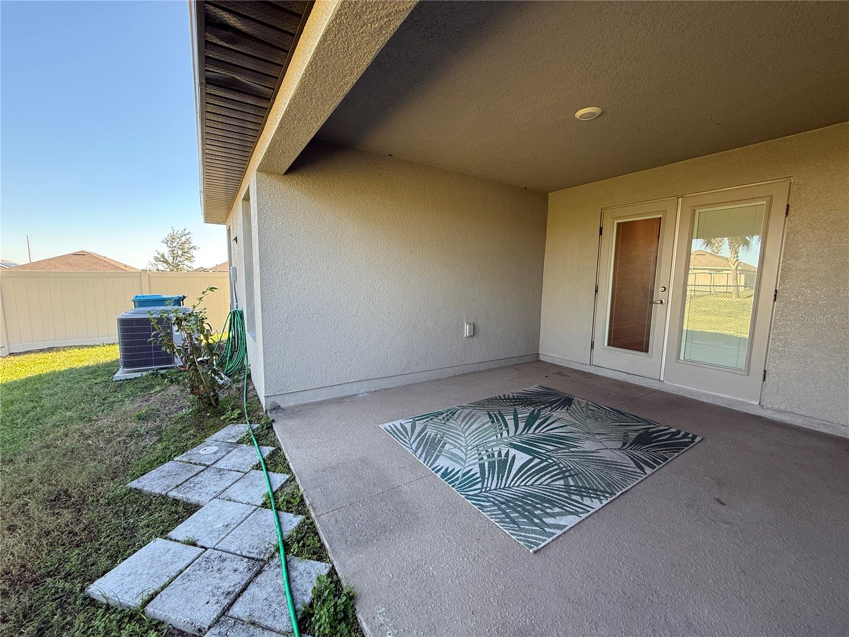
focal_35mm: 14
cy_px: 318
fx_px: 343
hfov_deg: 102.1
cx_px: 424
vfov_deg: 85.7
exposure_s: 1/108
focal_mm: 2.22
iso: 64
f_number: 2.2
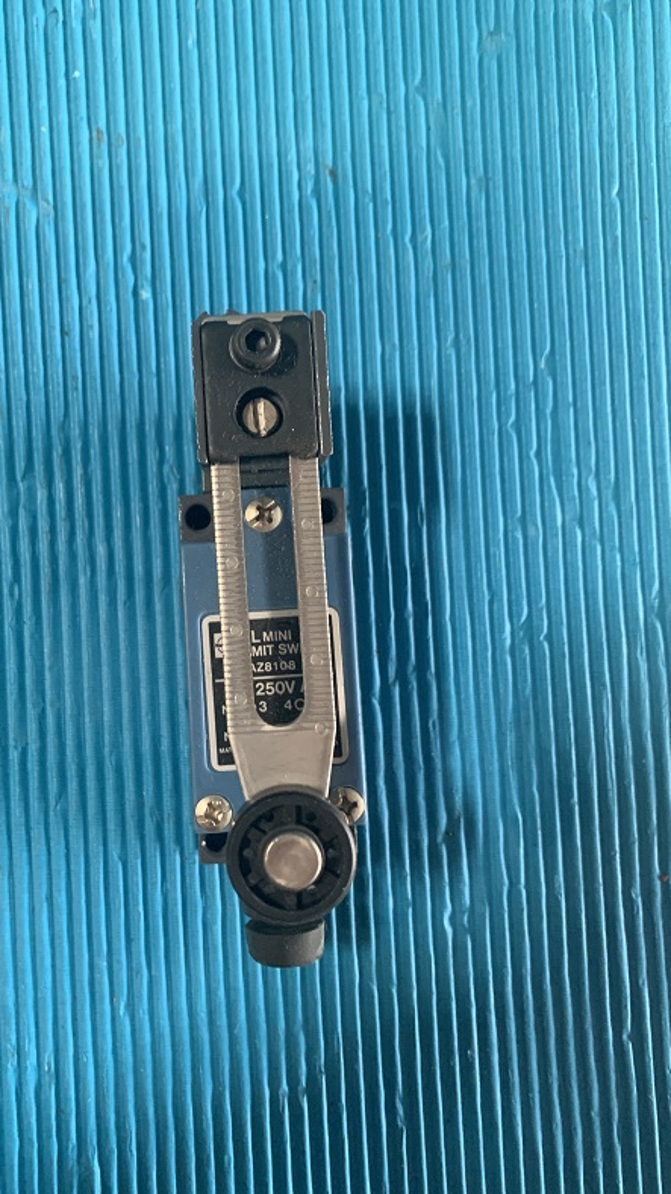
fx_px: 918
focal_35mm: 29
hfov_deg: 39.8
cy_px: 596
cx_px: 243
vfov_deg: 66.1
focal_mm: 4.25
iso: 400
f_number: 1.8
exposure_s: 1/54
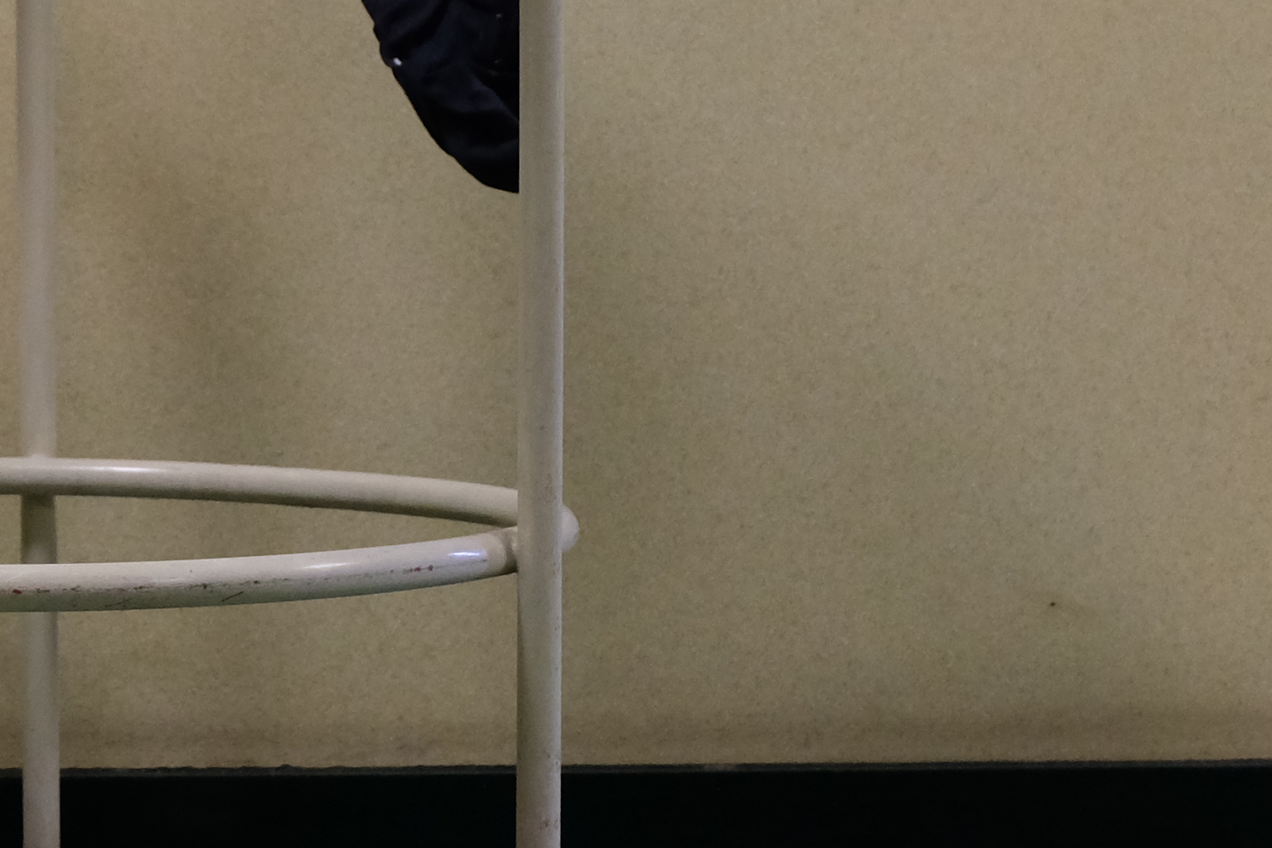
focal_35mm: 123
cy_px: 248
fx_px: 4345
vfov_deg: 11.1
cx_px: 64
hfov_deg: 16.4
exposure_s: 1/30
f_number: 4.2
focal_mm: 24.3
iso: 1600
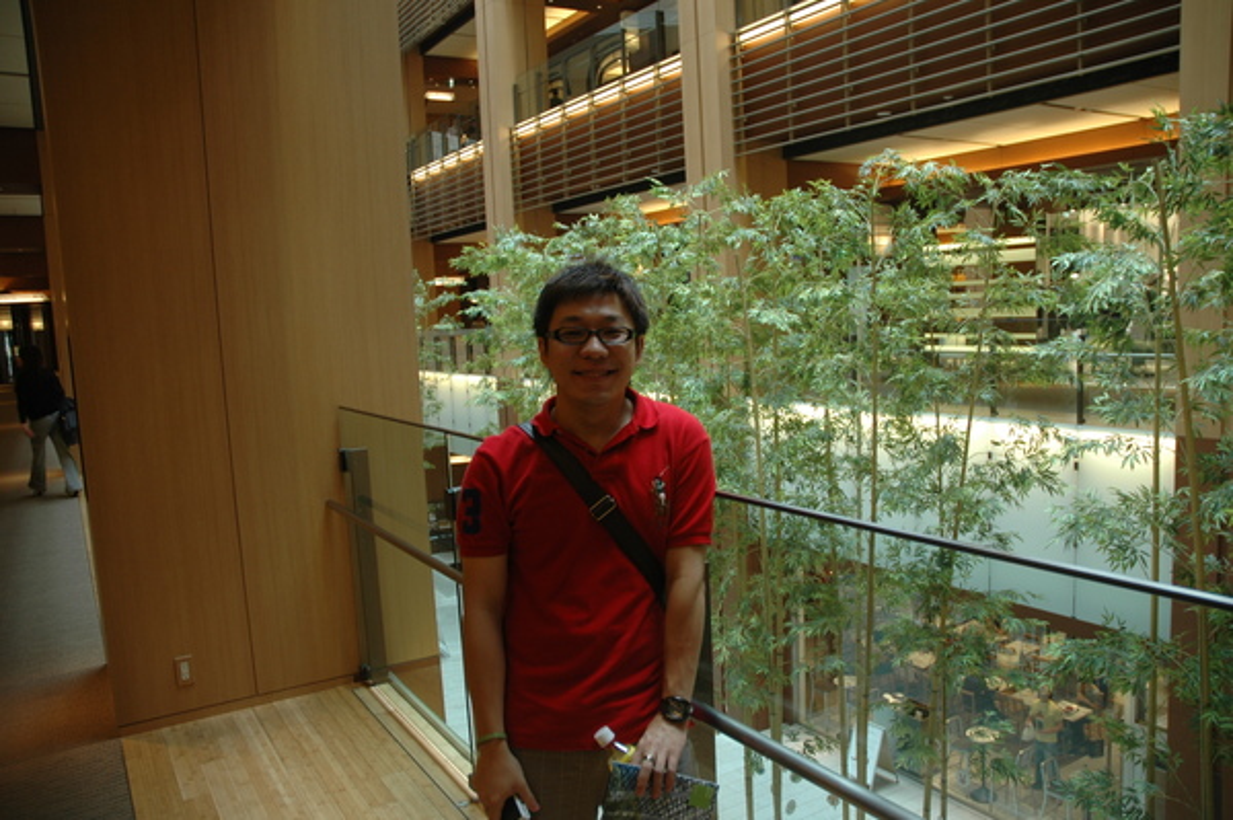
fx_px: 924
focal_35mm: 27
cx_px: 616
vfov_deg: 47.9
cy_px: 410
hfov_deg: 67.4
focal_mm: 18
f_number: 3.5
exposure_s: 1/40
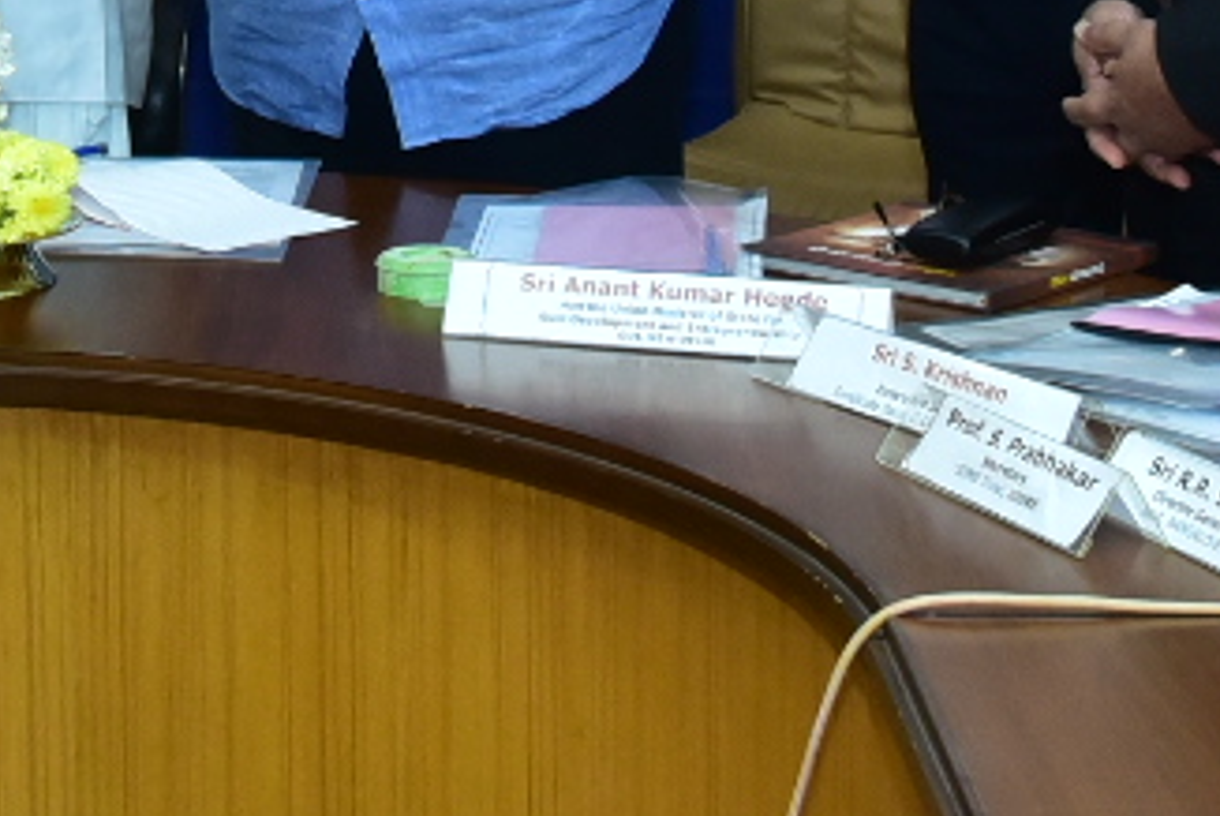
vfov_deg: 9.5
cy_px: -513
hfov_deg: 14.5
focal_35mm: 139
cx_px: 56
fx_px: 4715
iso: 1600
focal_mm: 28
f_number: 6.3
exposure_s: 1/125
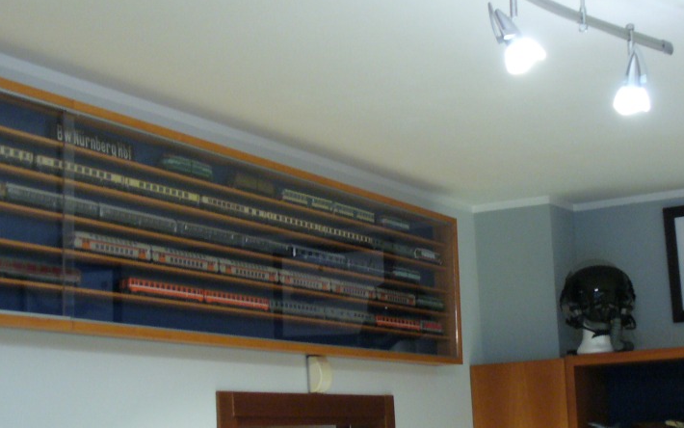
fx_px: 1342
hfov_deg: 28.6
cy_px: 226
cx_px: 346
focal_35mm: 72
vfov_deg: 18.1
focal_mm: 8.9
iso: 200
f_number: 3.1
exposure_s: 1/8
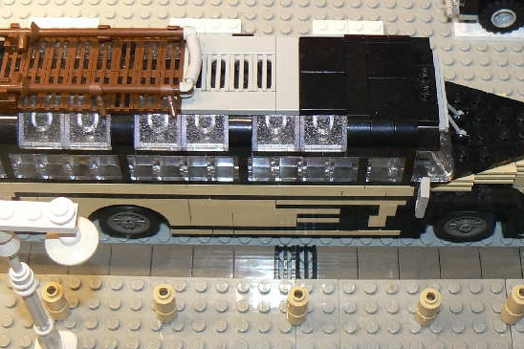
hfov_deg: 28.9
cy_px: 99
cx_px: 257
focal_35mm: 70
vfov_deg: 19.3
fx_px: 1019
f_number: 2.8
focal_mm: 6
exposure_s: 1/30
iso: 100
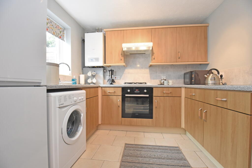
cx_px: 126
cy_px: 84
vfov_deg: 77.3
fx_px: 105
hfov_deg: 100.4
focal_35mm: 15
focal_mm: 10
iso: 1600
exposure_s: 1/100
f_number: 4
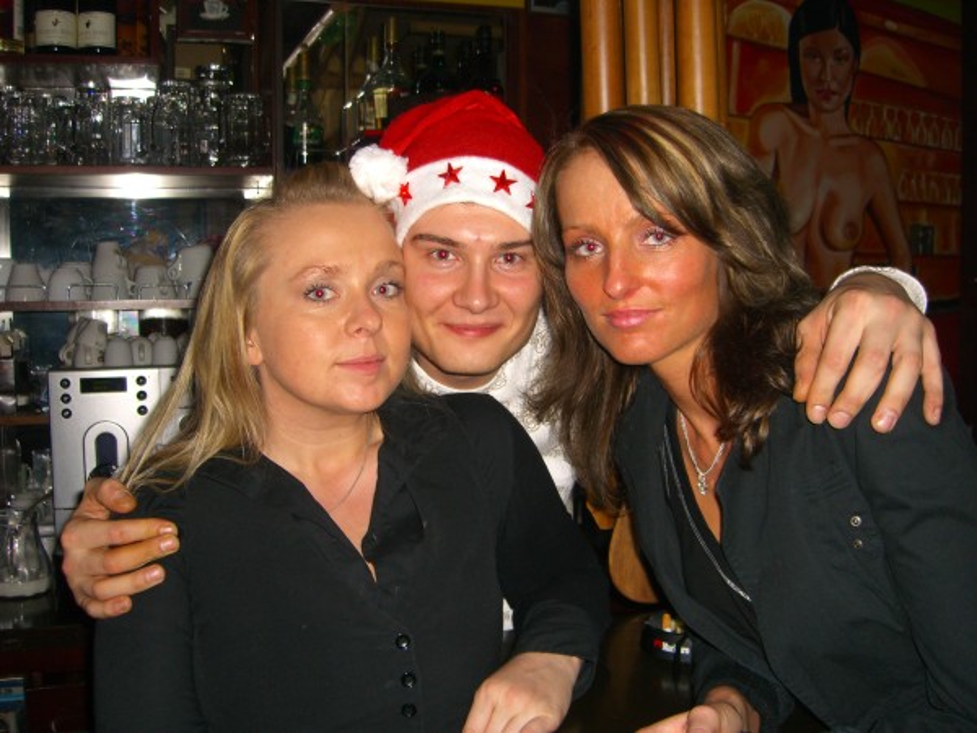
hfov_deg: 49.0
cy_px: 366
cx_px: 488
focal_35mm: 38
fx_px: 1073
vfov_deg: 37.7
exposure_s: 1/60
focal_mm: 7.9
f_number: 2.8
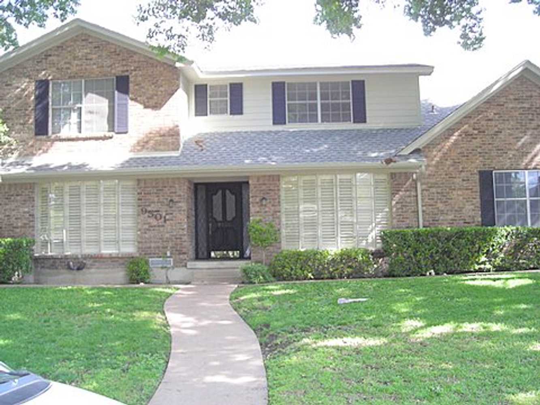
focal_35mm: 38
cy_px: 202
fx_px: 593
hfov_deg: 49.0
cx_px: 270
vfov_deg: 37.7
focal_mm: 6.3
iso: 70
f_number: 3.2
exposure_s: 1/57.4
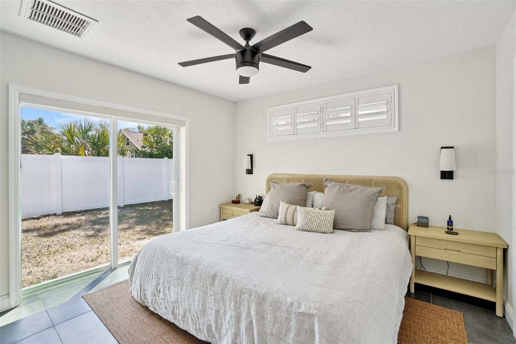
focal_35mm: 15
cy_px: 172
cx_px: 258
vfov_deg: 77.3
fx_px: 215
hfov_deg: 100.4
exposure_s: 1/30
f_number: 8
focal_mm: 10
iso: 125
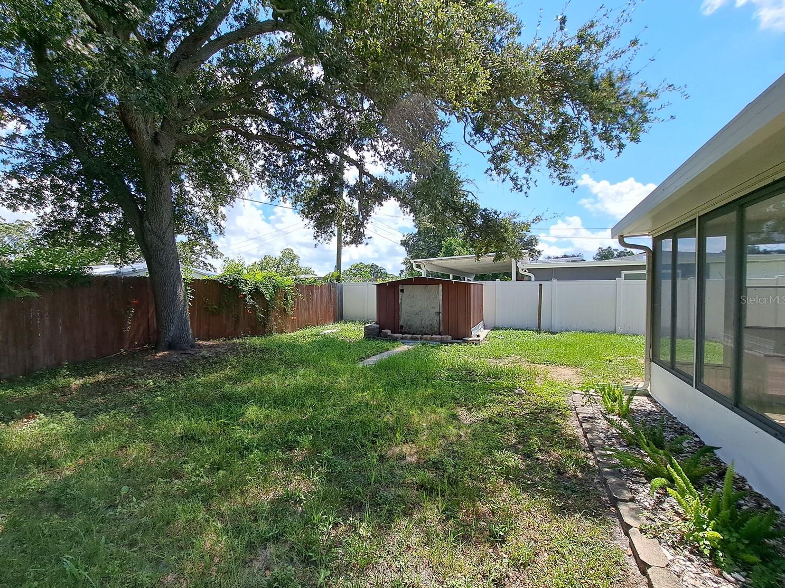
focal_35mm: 14
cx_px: 368
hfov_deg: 101.9
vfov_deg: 85.6
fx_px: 317
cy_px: 299
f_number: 2.2
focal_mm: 1.74
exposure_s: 1/899
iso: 50
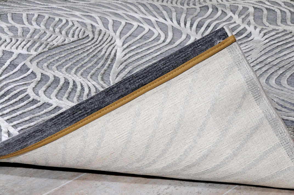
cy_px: 98
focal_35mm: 105
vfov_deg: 13.0
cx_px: 147
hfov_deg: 19.5
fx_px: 856
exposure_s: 1/125
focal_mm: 70
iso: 500
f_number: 29
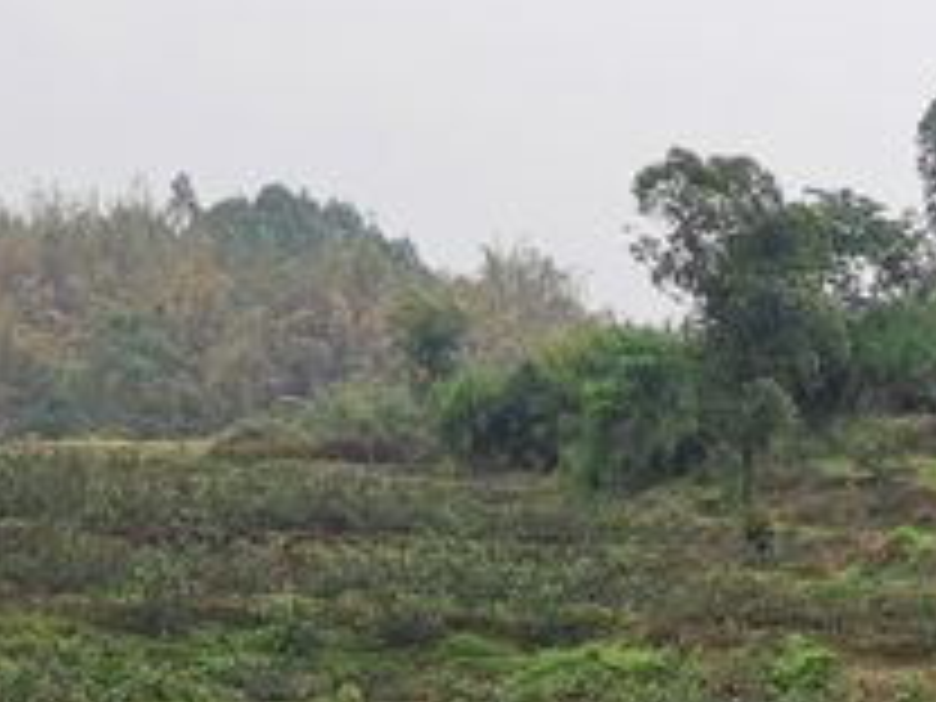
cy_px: 886
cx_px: 1278
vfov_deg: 17.4
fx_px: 2163
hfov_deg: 21.6
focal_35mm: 80
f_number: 1.8
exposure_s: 1/441
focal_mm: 4.75
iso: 50
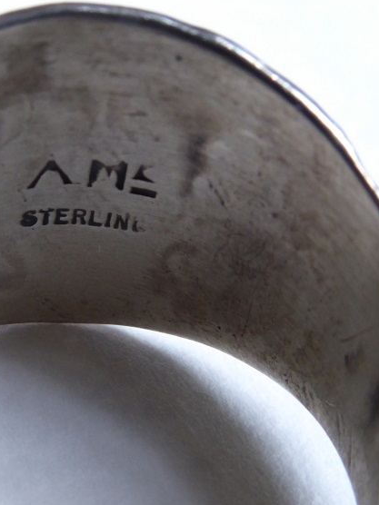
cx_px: 96
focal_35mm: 72
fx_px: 1051
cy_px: 263
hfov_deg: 20.3
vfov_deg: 27.0
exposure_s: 1/15
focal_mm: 9
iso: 400
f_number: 8
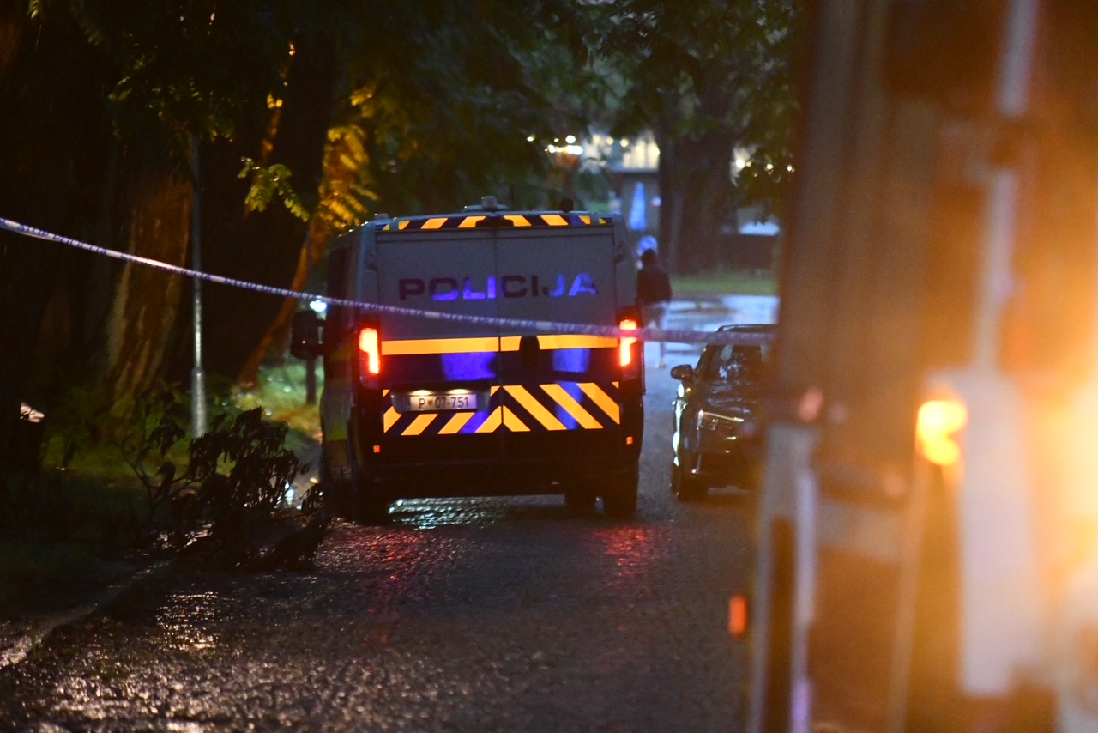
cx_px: 549
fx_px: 9151
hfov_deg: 6.9
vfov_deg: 4.6
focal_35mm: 300
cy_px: 366
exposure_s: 1/200
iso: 12800
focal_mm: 200
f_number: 2.8
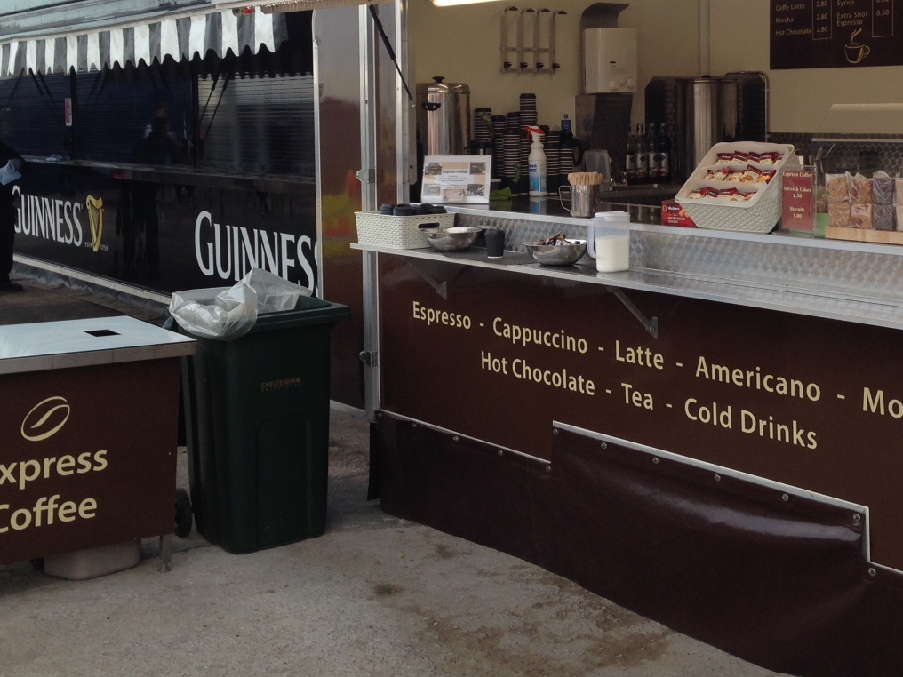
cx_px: 565
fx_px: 1383
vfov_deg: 27.1
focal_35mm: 53
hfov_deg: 36.0
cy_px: 168
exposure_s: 1/298
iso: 50
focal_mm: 4.12
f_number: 2.4
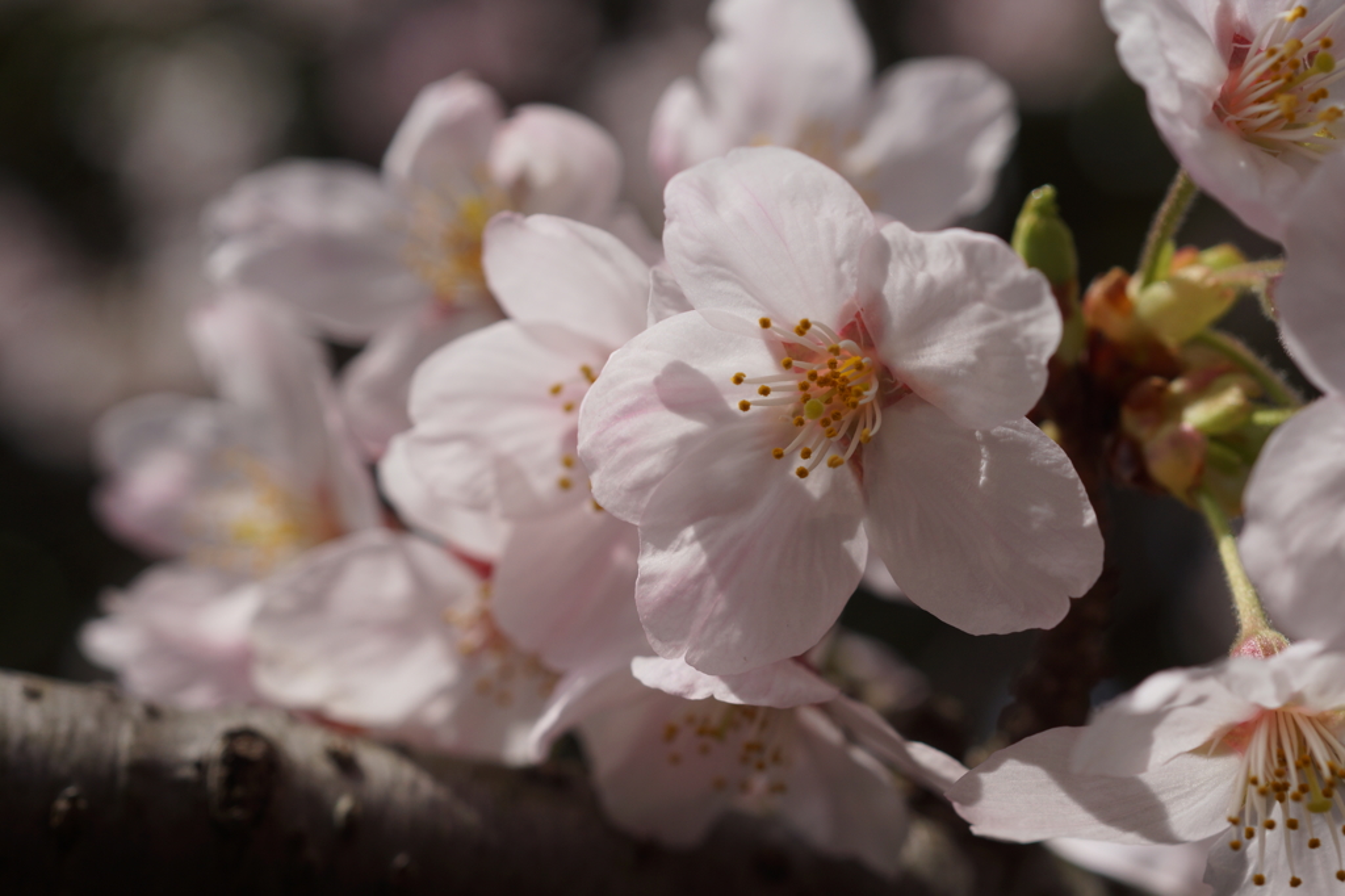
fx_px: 2801
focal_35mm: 75
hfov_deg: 27.0
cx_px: 672
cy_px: 448
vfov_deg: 18.2
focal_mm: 50
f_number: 5.6
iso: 100
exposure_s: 1/750
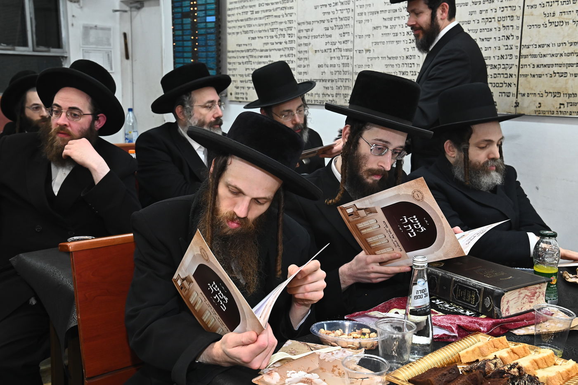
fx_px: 706
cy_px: 192
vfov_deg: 30.5
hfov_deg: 44.5
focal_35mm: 44
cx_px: 289
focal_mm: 44
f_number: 9
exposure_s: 1/200
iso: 2000
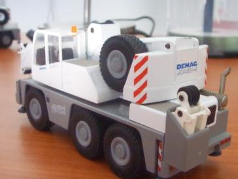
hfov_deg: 39.7
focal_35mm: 48
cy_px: 102
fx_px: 330
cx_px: 115
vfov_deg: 30.2
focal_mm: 6.6
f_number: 3.5
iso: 150
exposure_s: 1/3
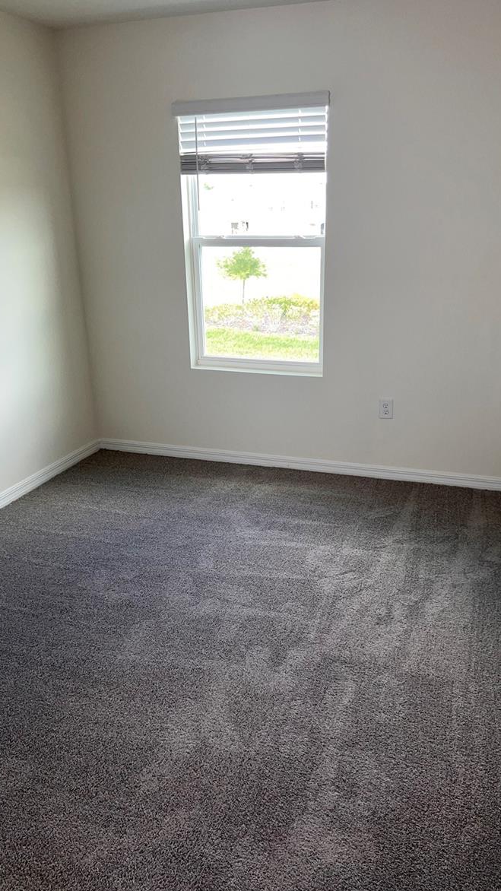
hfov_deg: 40.2
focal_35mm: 29
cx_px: 263
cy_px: 444
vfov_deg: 66.1
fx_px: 685
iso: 50
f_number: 1.5
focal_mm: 5.7
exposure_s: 1/121
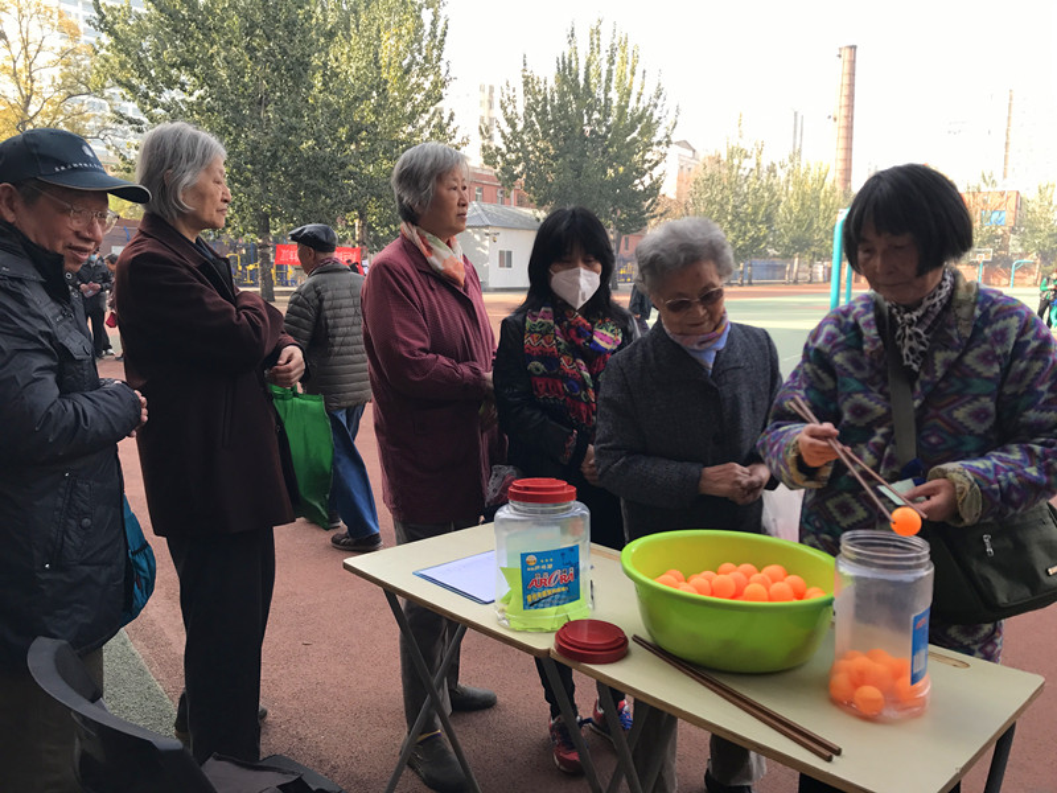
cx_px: 528
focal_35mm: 28
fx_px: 855
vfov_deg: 49.7
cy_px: 396
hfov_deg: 63.4
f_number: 1.8
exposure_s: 1/277
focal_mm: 3.99
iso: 20
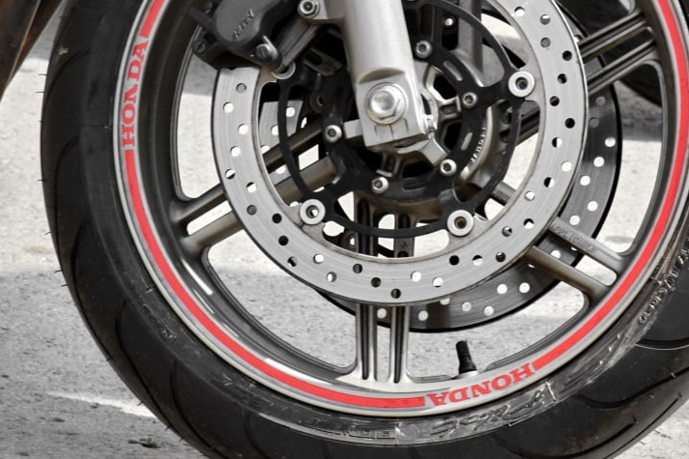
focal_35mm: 341
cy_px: 95
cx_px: 454
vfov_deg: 4.0
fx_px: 6521
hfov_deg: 6.0
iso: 160
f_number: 14
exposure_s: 1/160
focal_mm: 135
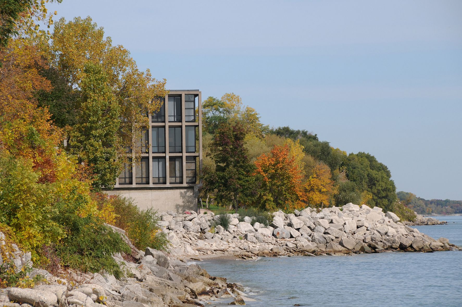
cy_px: 154
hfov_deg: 10.6
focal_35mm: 195
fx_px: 2499
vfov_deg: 7.0
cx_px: 231
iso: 125
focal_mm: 130
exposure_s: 1/320
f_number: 9
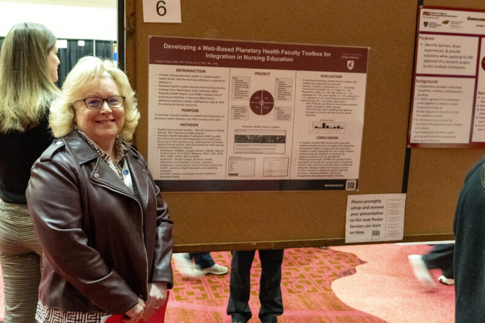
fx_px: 566
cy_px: 162
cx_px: 242
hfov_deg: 46.4
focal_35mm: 42
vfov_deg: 31.9
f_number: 4.5
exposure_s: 1/25
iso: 6400
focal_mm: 28
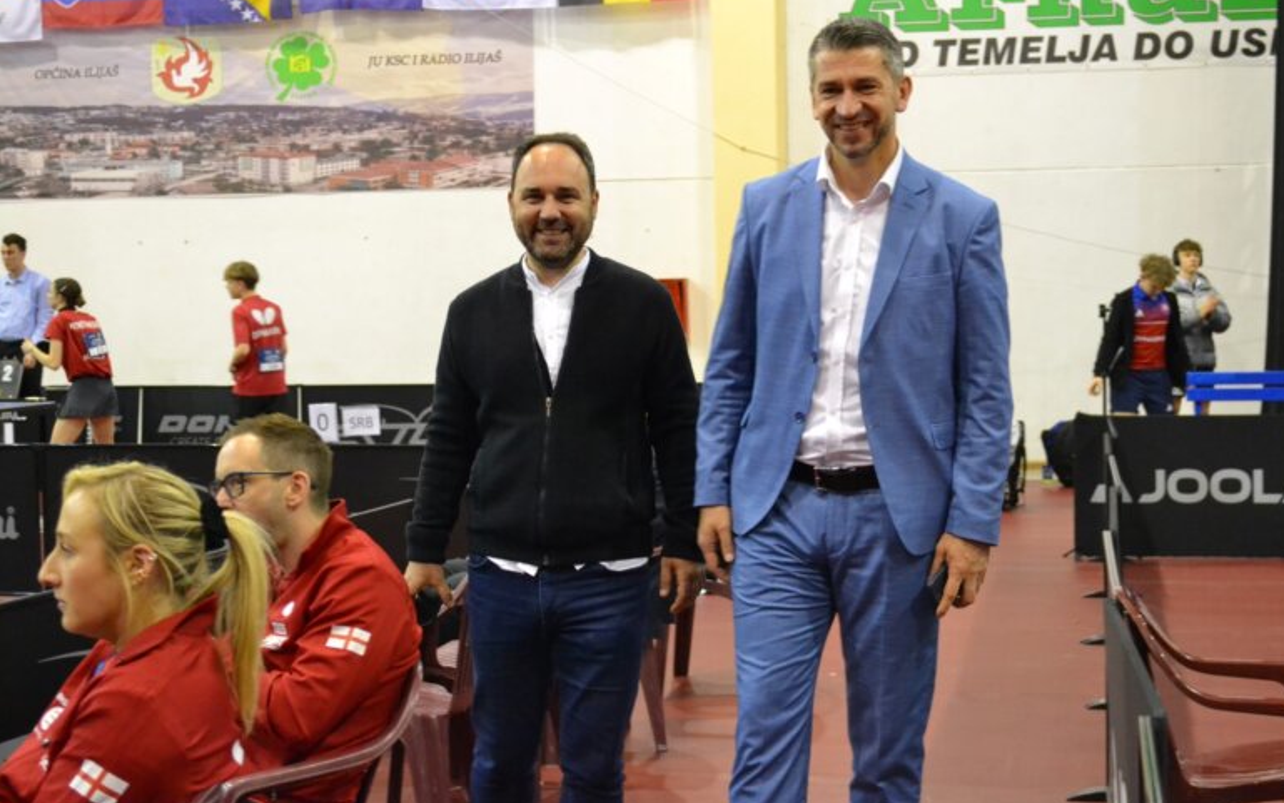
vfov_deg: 21.0
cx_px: 650
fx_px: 2170
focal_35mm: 62
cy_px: 392
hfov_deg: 33.0
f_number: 5.3
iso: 3200
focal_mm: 40
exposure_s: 1/60
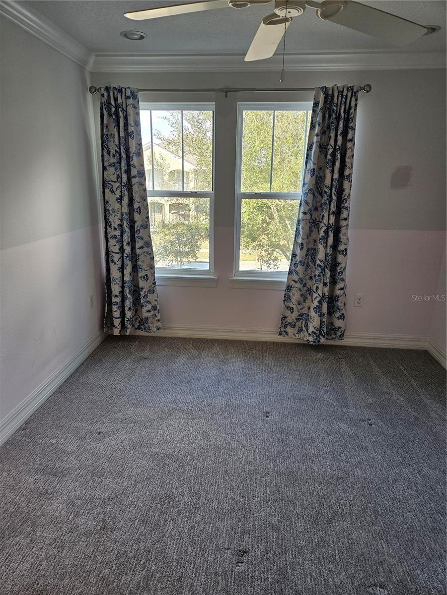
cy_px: 298
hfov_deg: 58.9
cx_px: 224
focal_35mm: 23
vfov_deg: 73.9
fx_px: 396
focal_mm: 5.4
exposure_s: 1/180
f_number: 1.8
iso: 160
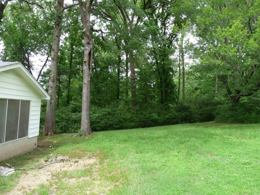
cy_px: 98
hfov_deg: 65.3
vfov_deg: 51.4
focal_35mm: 27
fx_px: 203
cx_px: 130
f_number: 4
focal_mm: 4.8
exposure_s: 1/100
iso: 100
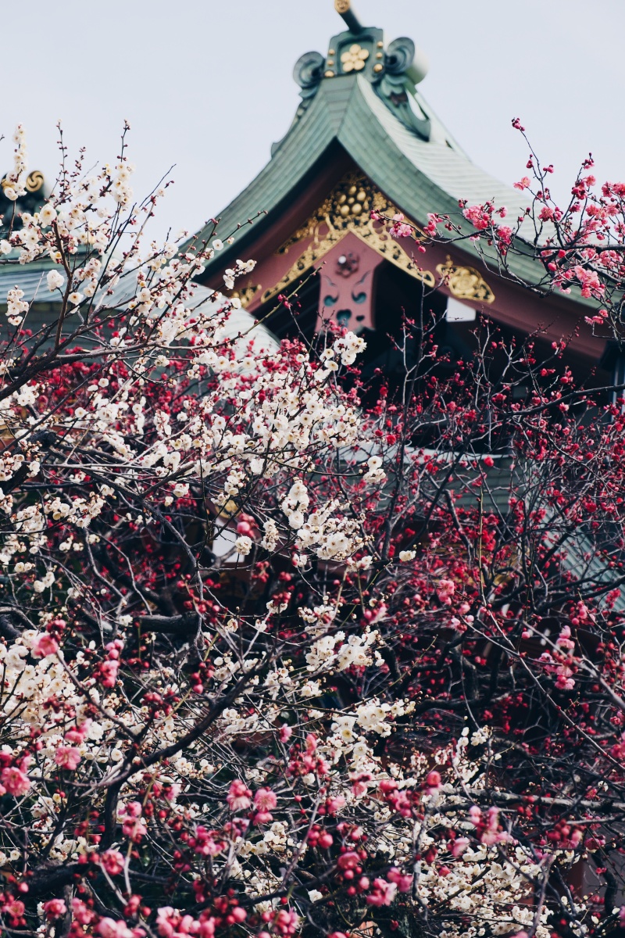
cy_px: 469
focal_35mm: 64
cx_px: 312
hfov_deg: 21.2
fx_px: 1667
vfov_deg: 31.4
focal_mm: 42.5
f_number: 5
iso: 400
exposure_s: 1/1700
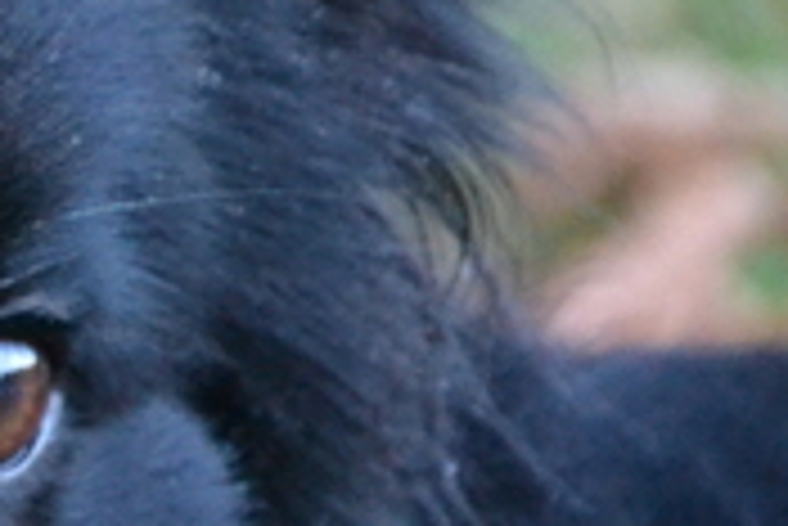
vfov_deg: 1.5
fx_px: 20218
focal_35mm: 923
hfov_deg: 2.2
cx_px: -626
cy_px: 429
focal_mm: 105
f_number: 5.6
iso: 2500
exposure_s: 1/60
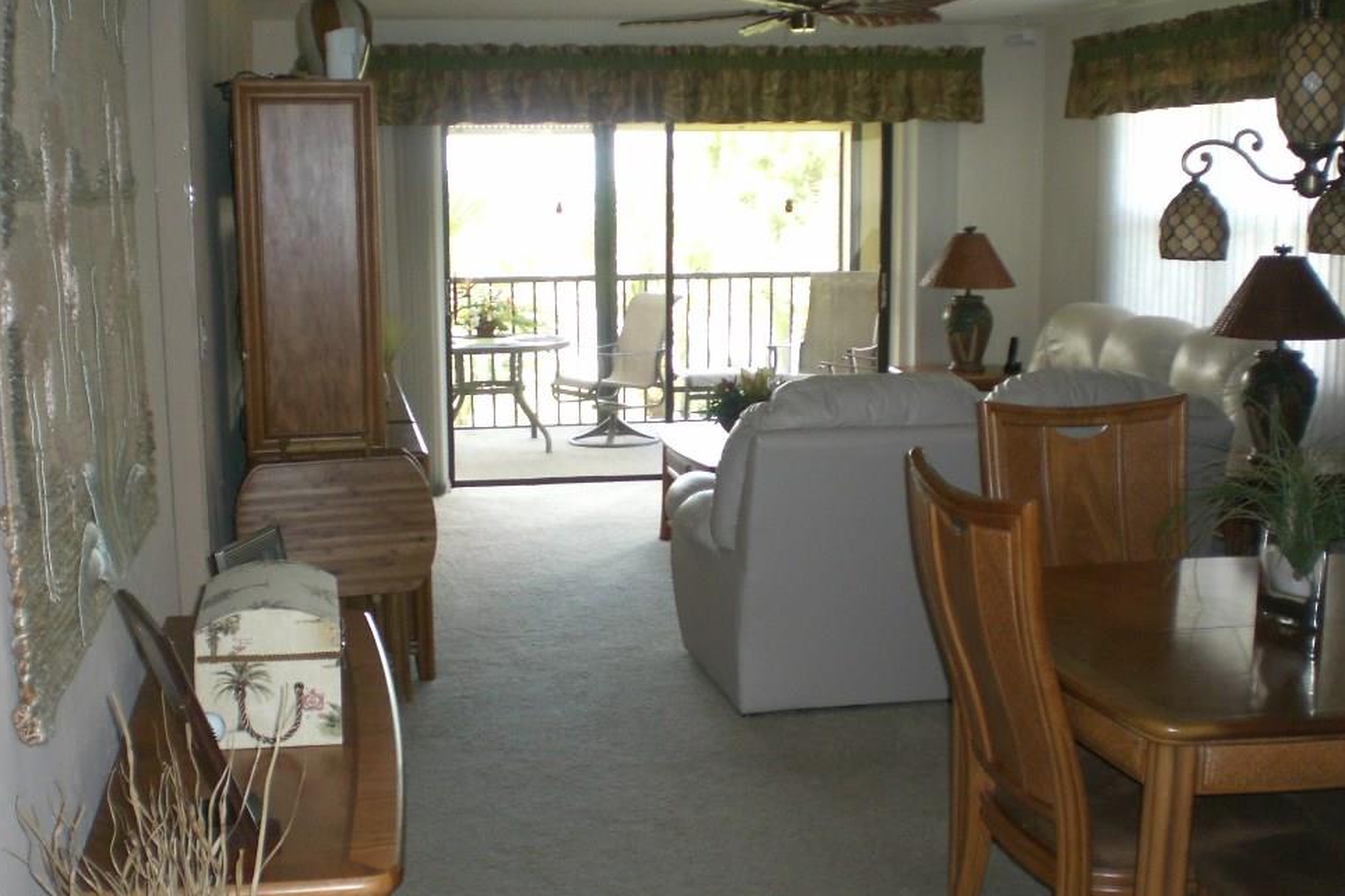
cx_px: 632
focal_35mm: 42
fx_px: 1569
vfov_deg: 31.9
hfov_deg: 46.4
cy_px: 483
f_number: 3.1
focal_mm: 6.3
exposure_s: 1/80
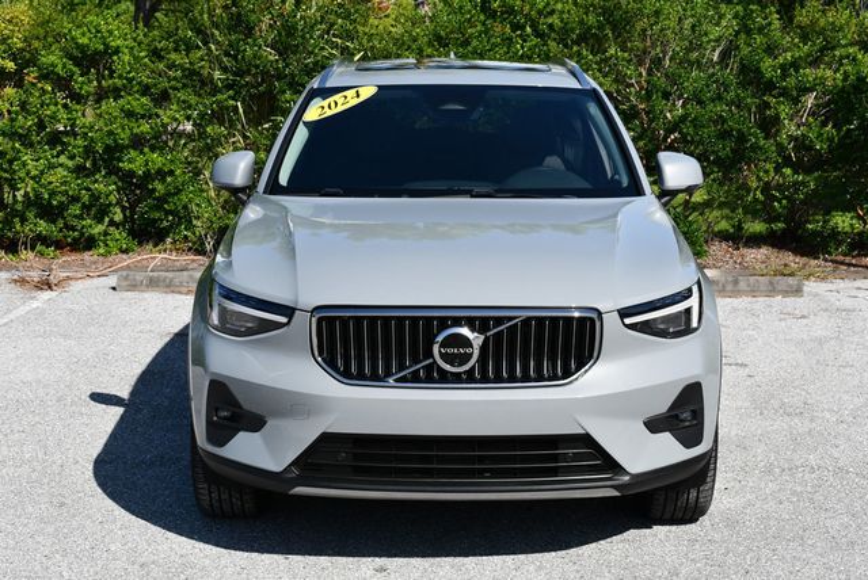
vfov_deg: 20.1
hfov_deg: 29.6
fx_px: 1641
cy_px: 290
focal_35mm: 68
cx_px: 434
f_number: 9
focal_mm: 34
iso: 100
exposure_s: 1/320
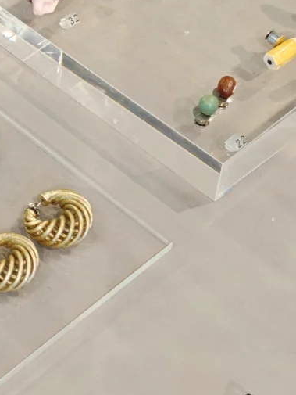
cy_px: 108
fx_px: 1527
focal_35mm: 134
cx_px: -45
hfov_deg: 10.9
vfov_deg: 14.7
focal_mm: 6.68
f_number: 1.44
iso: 320
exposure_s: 1/100
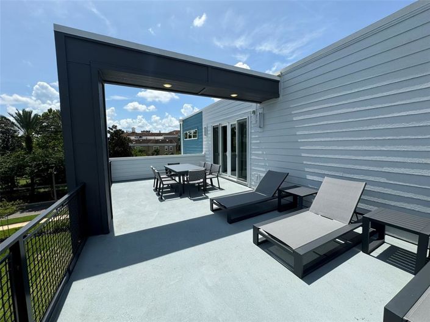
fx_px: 174
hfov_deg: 102.1
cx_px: 215
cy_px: 161
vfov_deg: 85.6
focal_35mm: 14
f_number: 2.2
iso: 40
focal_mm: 2.22
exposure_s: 1/2415
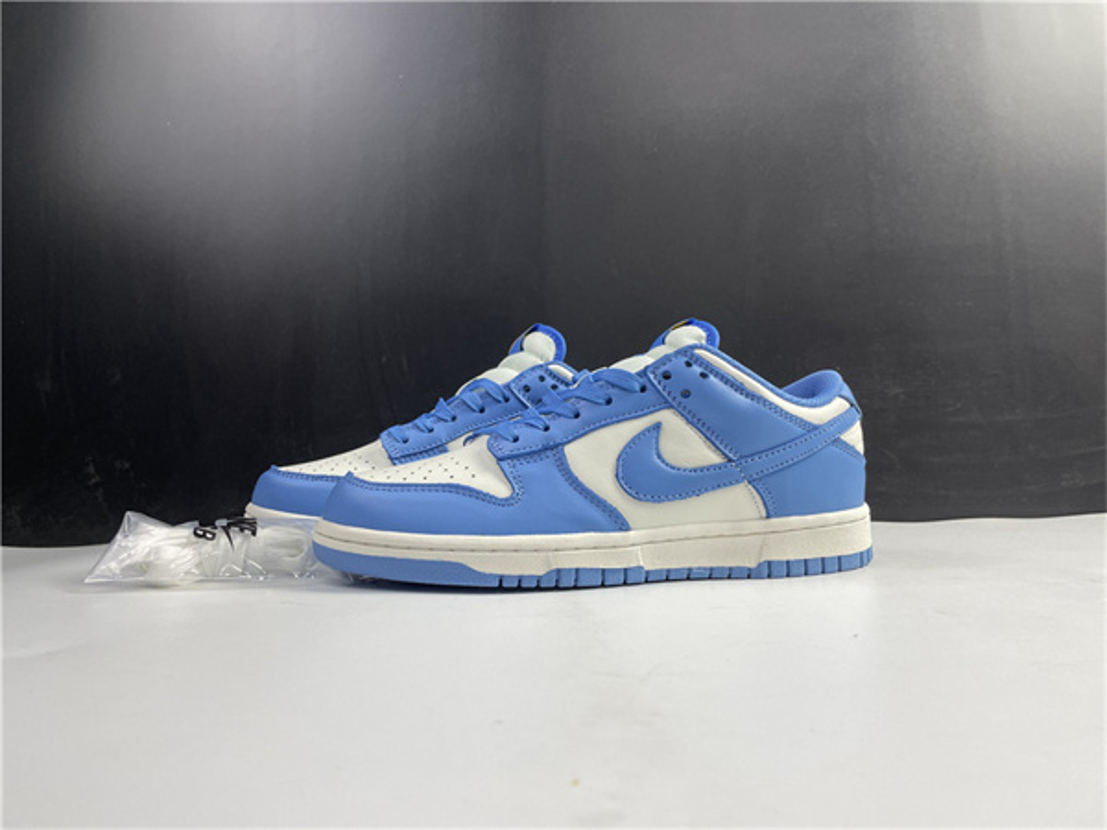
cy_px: 415
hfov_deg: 67.3
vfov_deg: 53.1
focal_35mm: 26
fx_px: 831
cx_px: 554
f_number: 1.6
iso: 80
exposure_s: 1/121
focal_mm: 4.2
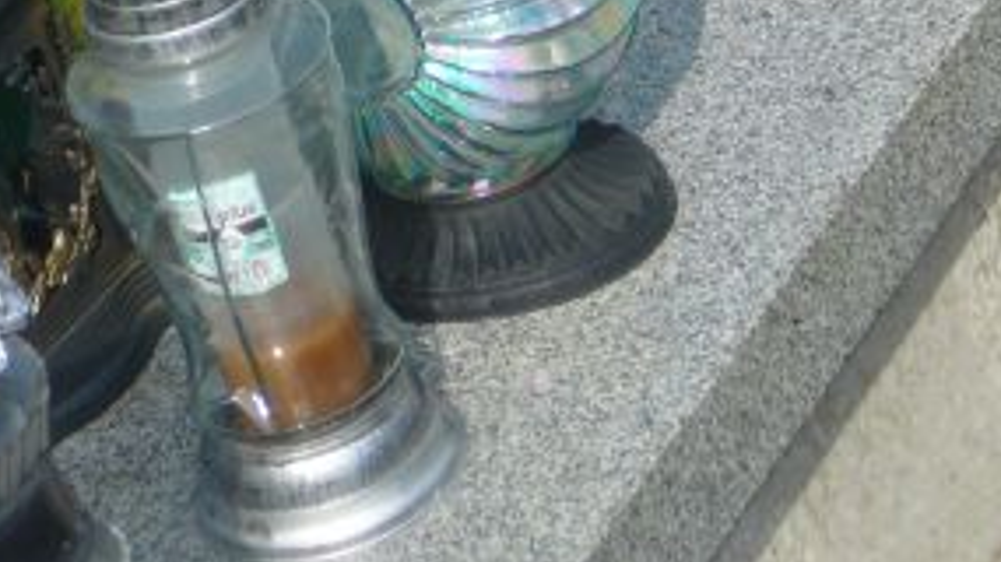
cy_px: -414
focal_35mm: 174
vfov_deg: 6.8
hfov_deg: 12.4
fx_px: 4616
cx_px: 411
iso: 80
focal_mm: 10.5
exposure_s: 1/1000
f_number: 3.7
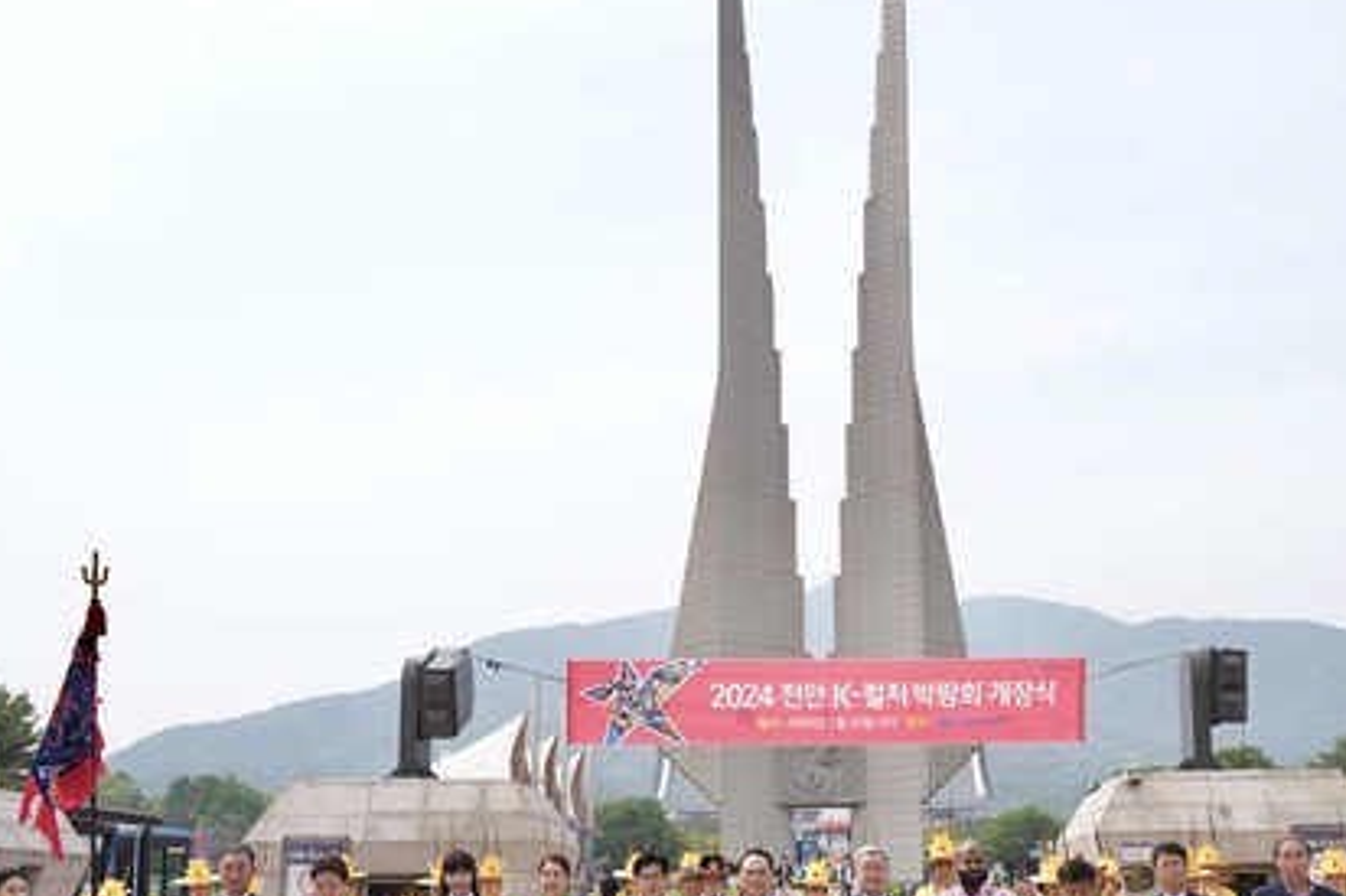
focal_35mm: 48
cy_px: 606
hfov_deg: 40.9
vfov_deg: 27.9
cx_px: 828
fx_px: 1794
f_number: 5
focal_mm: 33
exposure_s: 1/4000
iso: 1000
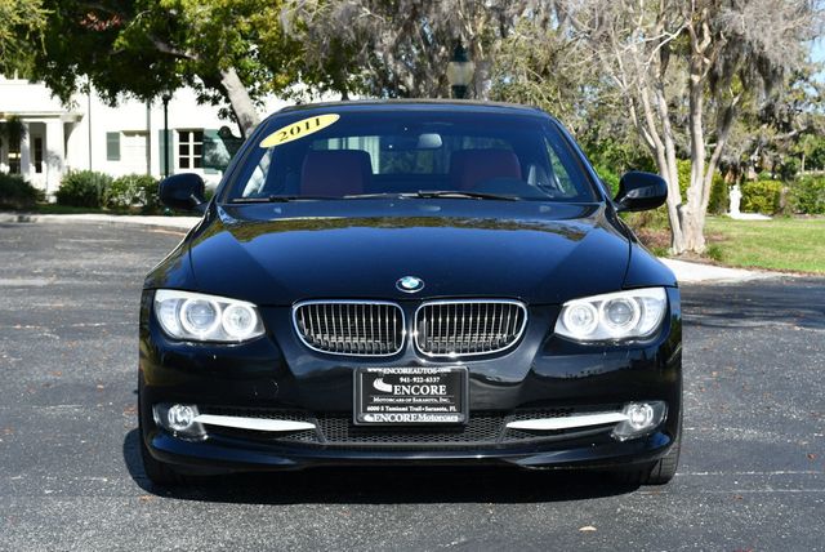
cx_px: 412
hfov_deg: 25.3
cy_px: 276
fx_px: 1835
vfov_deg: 17.1
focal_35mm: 80
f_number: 8
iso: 125
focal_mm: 40
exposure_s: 1/250
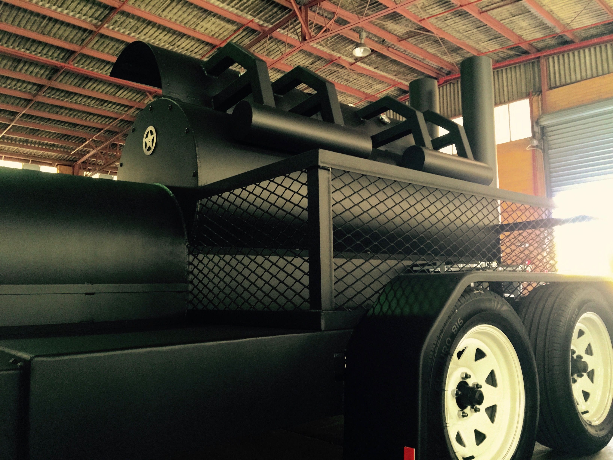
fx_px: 514
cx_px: 306
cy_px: 230
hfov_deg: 61.7
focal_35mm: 29
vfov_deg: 48.2
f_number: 2.2
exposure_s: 1/15
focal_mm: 4.15
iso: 125
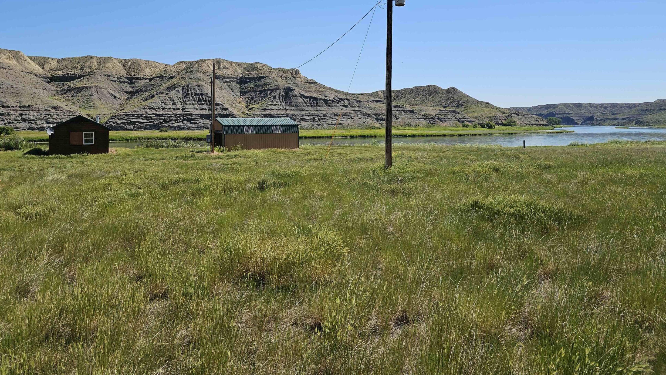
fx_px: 459
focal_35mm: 26
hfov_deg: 71.9
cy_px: 120
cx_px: 326
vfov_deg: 43.7
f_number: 1.7
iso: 16
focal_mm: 6.3
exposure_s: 1/1476
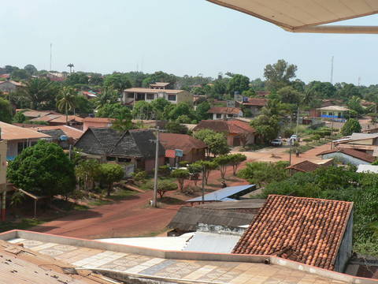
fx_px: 732
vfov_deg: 21.9
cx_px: 189
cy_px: 142
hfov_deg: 29.0
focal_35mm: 67
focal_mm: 11.2
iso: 80
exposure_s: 1/500
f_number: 4.5
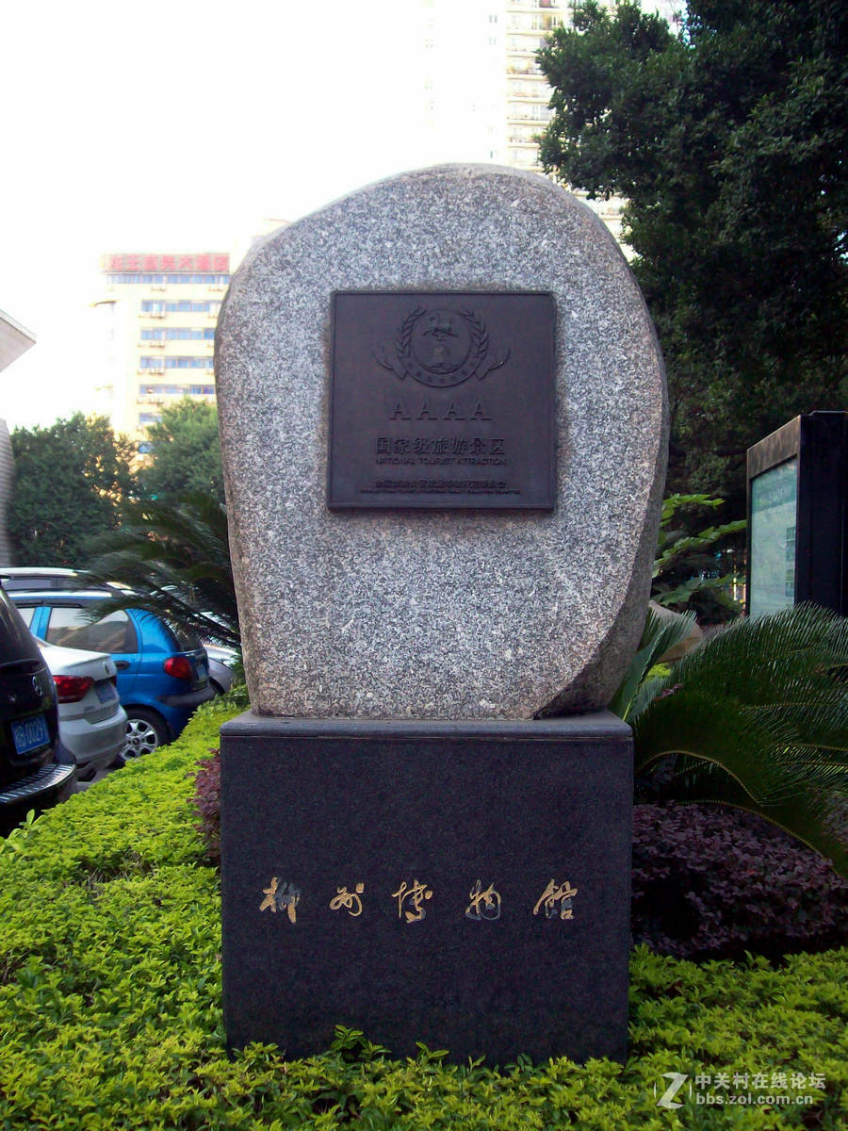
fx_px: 1176
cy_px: 566
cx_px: 424
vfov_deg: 51.4
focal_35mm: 36
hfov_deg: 39.7
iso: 157
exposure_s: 1/128
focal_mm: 6
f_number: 2.7
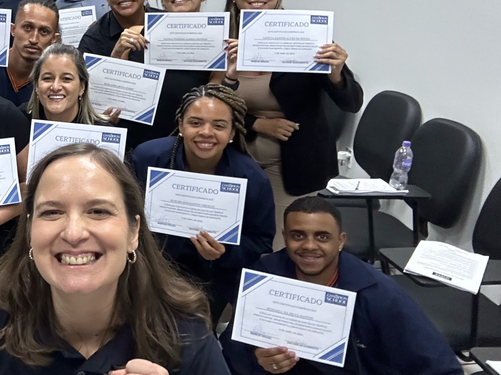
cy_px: 130
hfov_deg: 35.4
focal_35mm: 48
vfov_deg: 30.1
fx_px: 695
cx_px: -13
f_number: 1.9
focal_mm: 2.69
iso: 200
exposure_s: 1/60
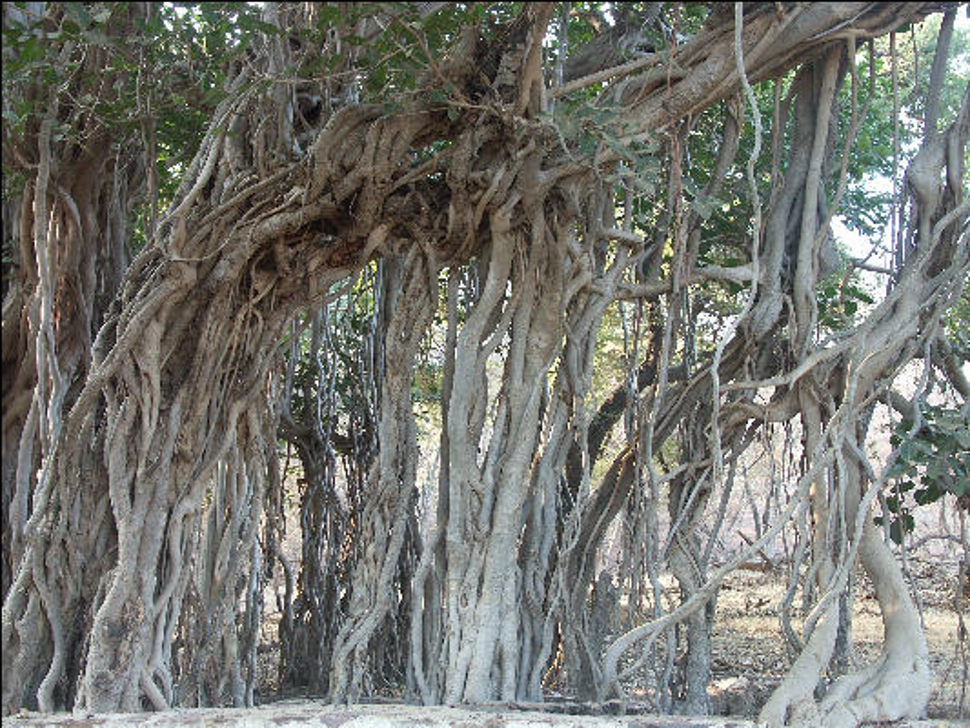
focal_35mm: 52
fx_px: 1457
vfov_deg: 28.0
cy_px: 364
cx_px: 485
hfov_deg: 36.8
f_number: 3.2
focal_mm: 13.4
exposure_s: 1/30
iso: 100
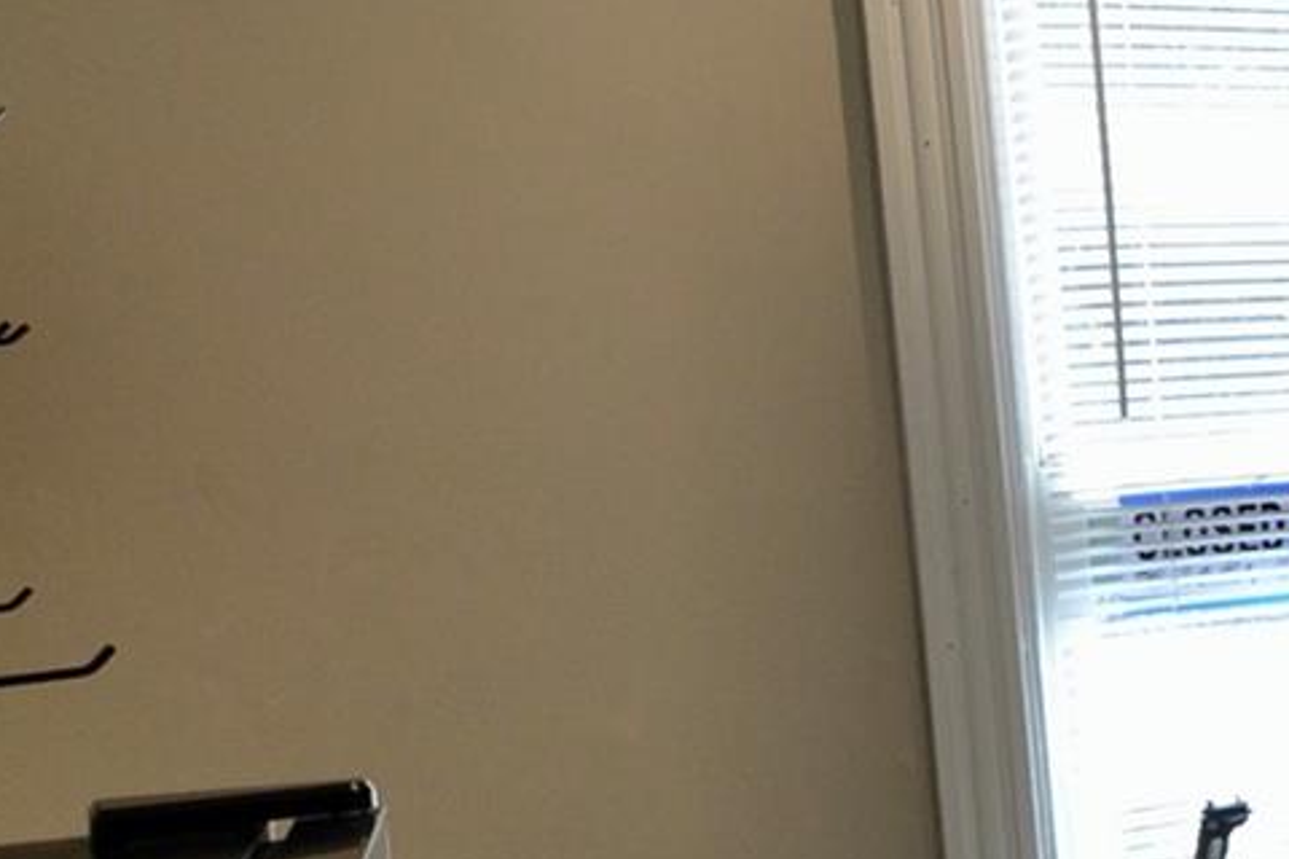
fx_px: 2291
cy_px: 646
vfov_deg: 21.1
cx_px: 2175
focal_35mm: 64
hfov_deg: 22.4
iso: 280
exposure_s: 1/125
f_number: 5.6
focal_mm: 10
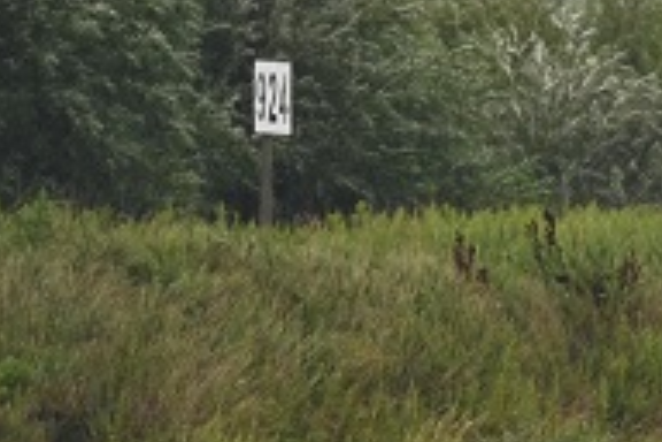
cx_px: 293
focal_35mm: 1481
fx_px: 27232
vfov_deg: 0.9
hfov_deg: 1.4
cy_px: -55
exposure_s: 1/500
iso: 220
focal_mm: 300
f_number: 5.6
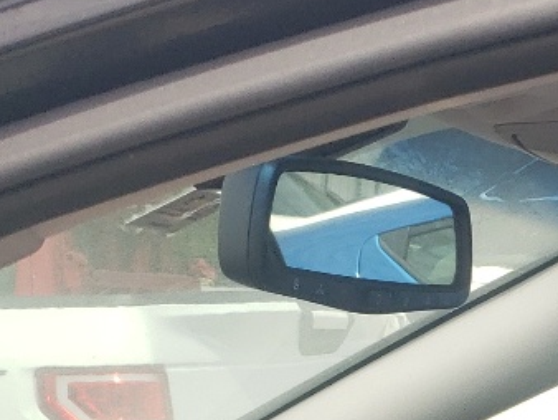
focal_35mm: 123
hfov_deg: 15.0
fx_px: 1984
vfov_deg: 11.1
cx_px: 806
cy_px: 815
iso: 50
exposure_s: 1/1250
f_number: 1.5
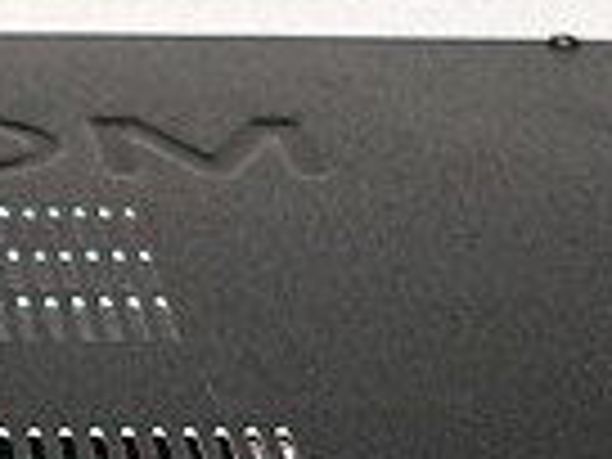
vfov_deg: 8.4
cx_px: -58
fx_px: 3006
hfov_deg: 11.5
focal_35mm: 170
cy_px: 832
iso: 100
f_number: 2.8
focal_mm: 6
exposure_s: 1/30
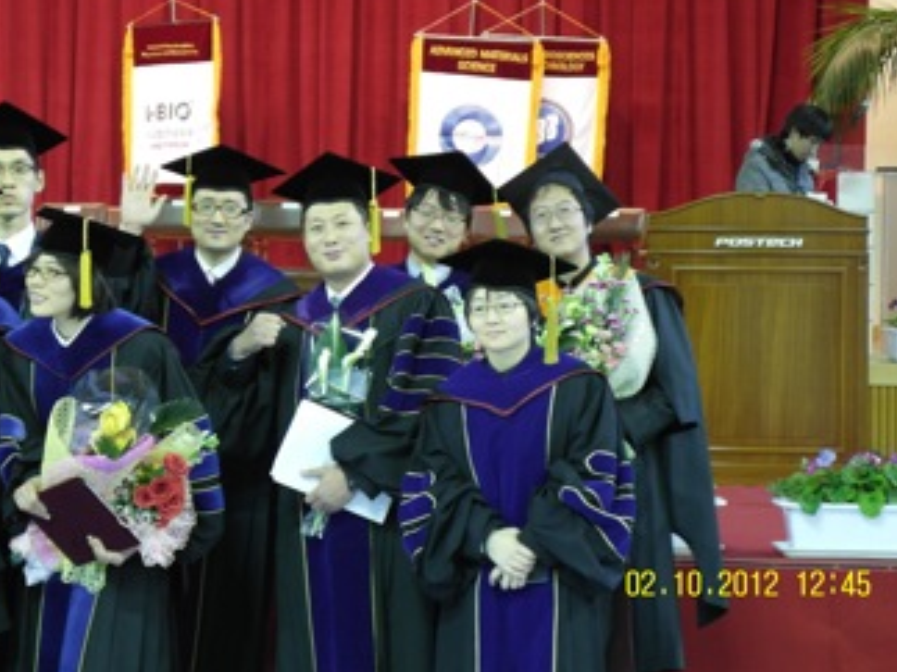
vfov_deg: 15.1
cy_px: 222
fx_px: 2539
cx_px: 347
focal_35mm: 98
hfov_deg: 20.0
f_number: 2.4
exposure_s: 1/30
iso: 240
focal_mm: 15.6
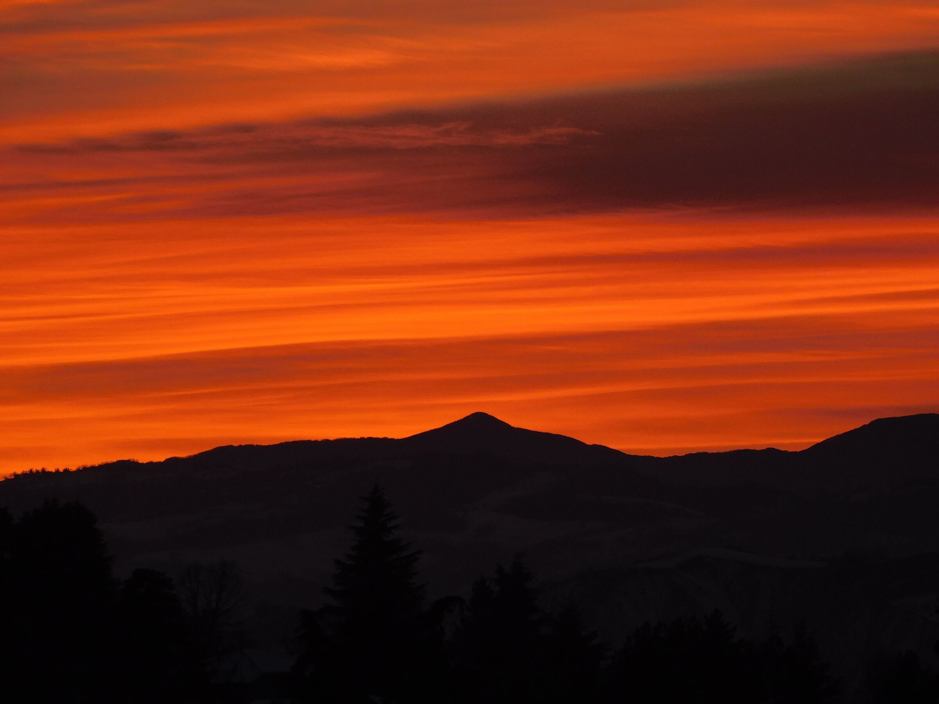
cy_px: 352
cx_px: 470
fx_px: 7975
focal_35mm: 294
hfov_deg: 6.7
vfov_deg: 5.1
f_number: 5.7
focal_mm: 52.2
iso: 220
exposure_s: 1/60
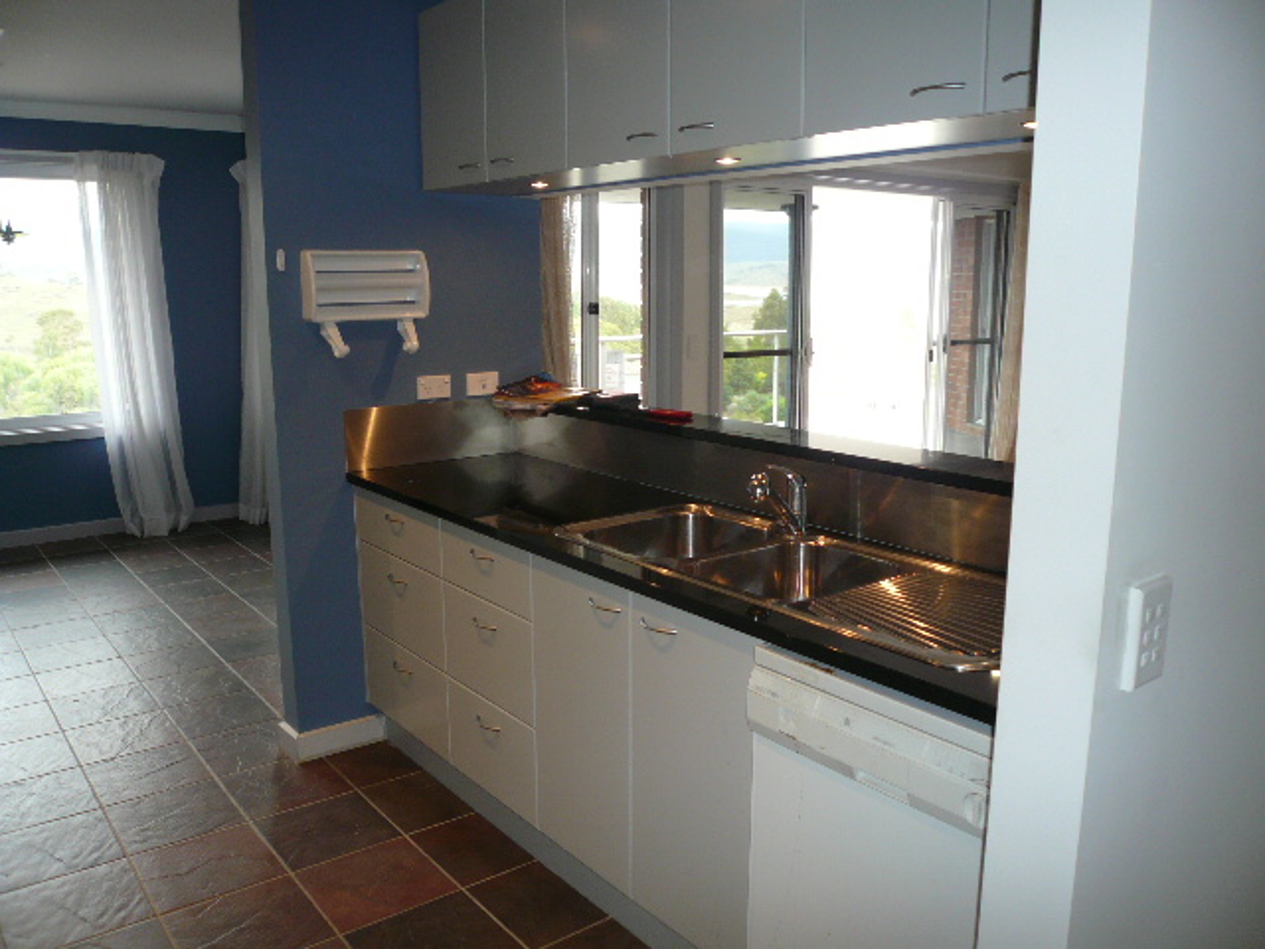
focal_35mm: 28
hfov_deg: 63.4
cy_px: 474
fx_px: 1023
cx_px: 632
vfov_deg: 49.7
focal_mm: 4.6
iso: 100
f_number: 2.8
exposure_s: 1/30
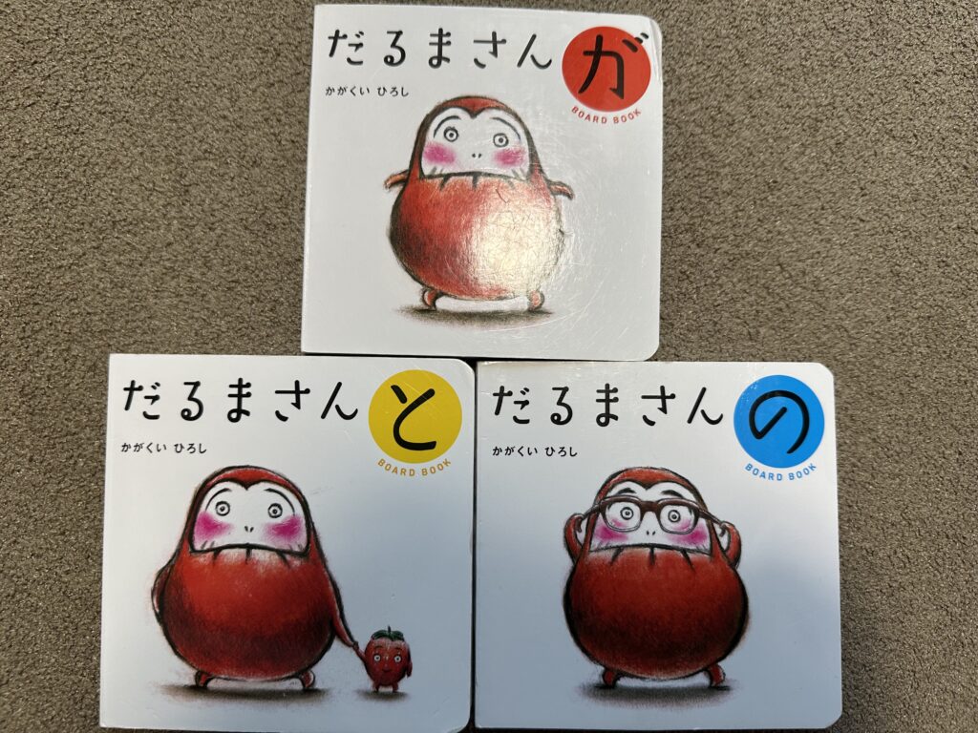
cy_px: 366
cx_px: 489
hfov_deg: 71.6
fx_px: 678
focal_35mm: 24
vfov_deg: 56.8
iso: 125
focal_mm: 6.86
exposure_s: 1/50
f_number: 1.78
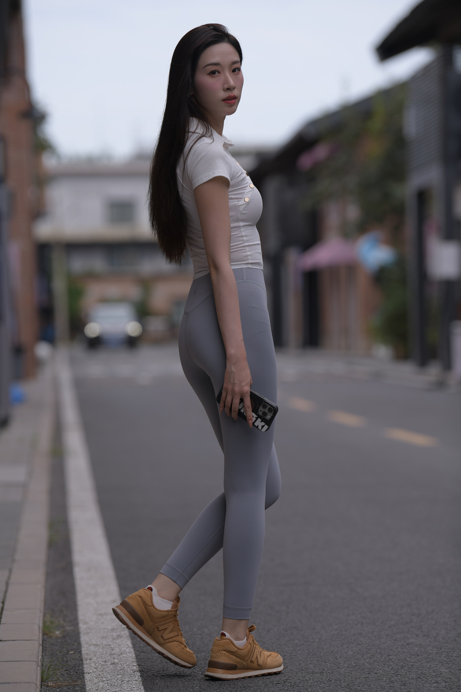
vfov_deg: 12.5
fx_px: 3169
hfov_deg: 8.3
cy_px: 346
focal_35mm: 165
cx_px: 230
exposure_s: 1/640
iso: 80
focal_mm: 165
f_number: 4
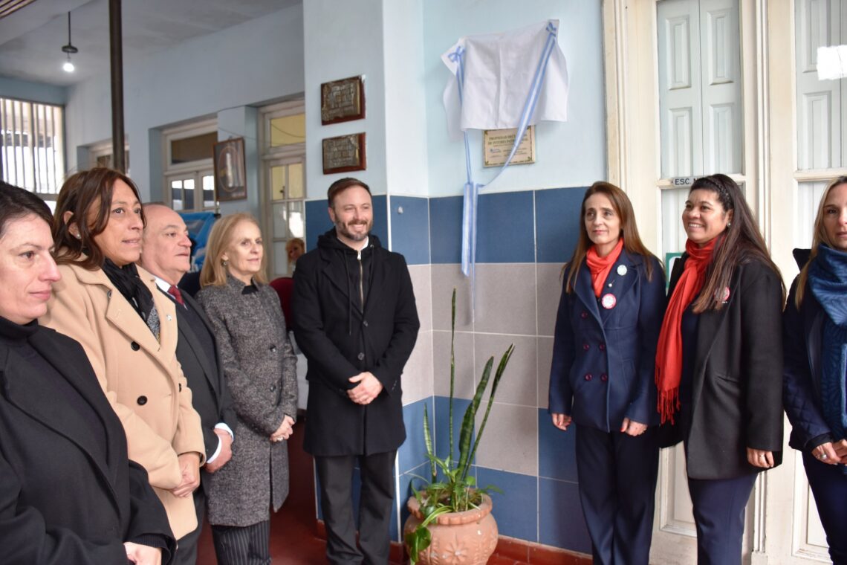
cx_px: 424
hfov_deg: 67.4
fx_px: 635
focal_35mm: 27
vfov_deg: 47.9
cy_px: 282
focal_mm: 18
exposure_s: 1/60
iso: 400
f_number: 4
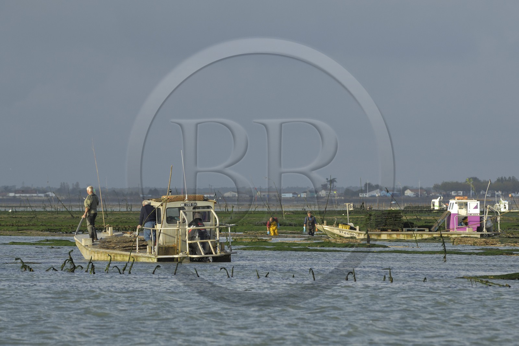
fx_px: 4324
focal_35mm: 300
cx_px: 260
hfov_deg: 6.9
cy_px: 173
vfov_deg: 4.6
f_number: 4.8
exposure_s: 1/400
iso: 100
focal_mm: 200
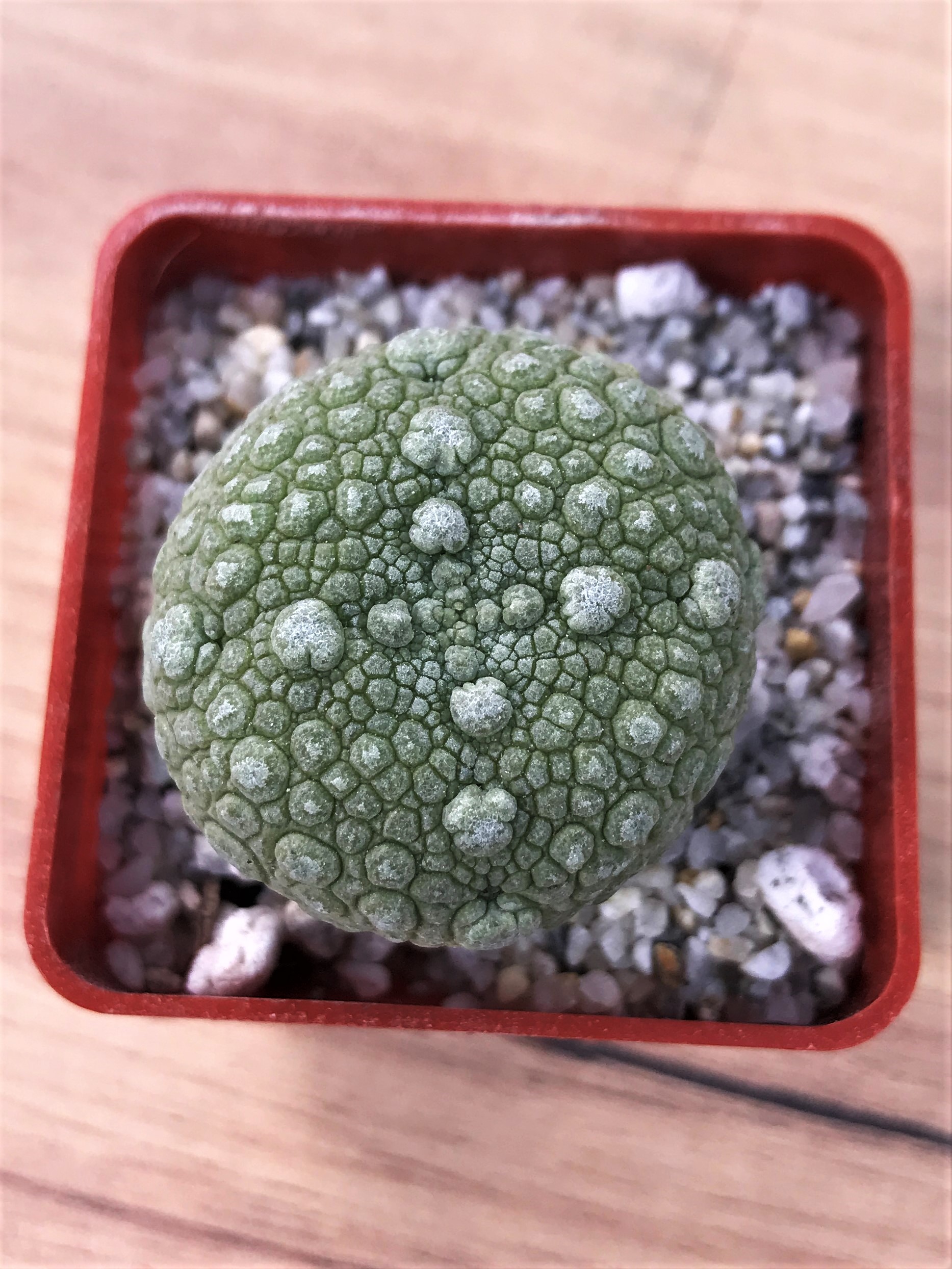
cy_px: 634
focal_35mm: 28
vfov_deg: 63.4
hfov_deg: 49.7
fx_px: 1027
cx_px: 476
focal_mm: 3.99
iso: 20
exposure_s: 1/217
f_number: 1.8
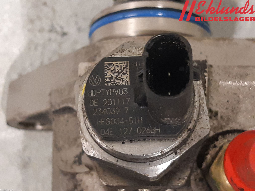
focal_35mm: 26
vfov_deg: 53.1
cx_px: 128
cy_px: 96
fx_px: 192
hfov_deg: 67.3
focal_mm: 3.93
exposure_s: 1/33
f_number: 1.7
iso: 250
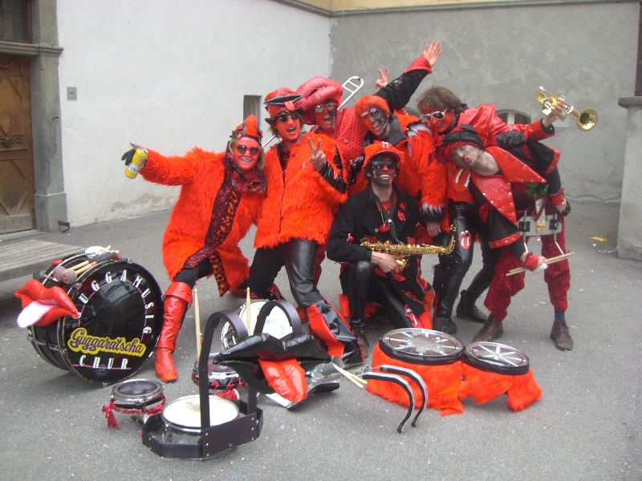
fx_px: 705
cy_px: 240
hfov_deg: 49.0
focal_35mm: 38
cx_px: 321
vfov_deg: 37.7
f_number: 2.7
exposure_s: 1/100
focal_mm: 6.2
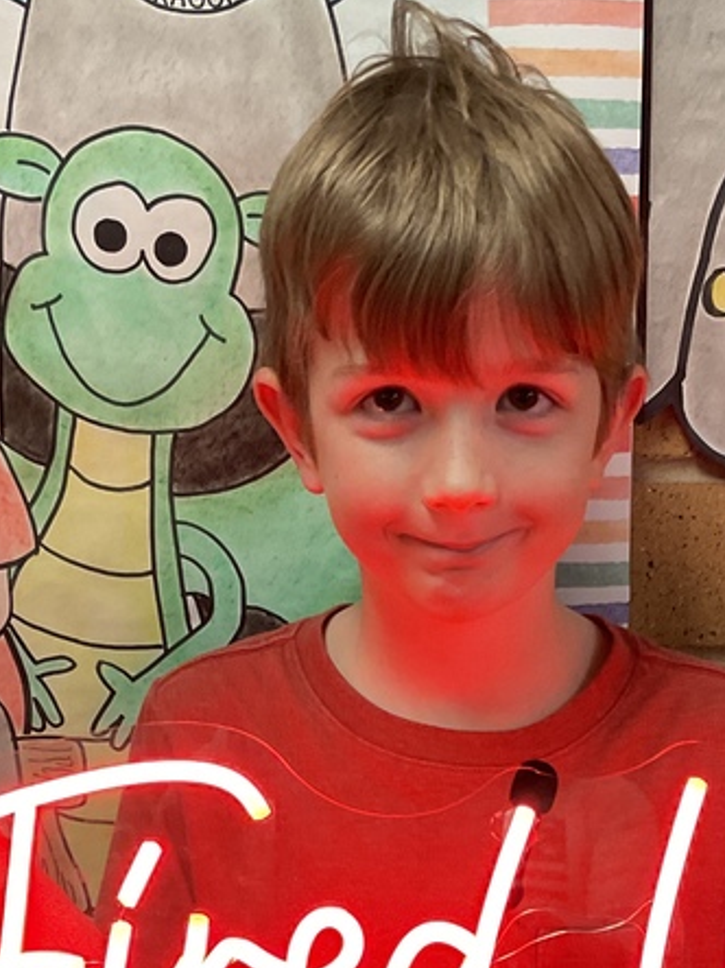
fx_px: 1872
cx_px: 498
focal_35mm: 67
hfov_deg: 21.8
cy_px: 828
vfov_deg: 28.1
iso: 160
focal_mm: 3
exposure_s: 1/60
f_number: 1.8
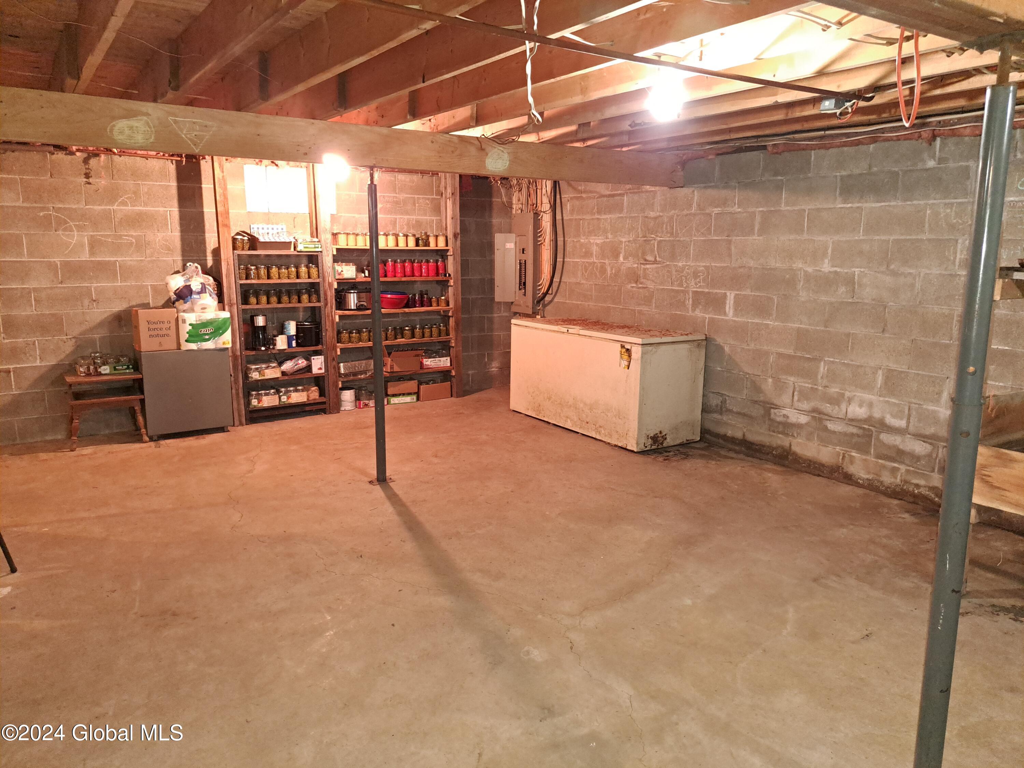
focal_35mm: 24
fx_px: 710
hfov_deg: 71.6
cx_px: 512
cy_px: 384
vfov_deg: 56.8
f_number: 1.8
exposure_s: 1/20
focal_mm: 5.23
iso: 800
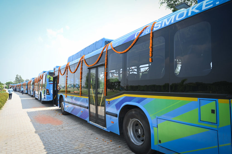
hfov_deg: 73.7
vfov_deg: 53.1
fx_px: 155
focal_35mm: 24
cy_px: 77
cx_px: 116
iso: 400
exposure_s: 1/320
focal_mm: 24
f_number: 9
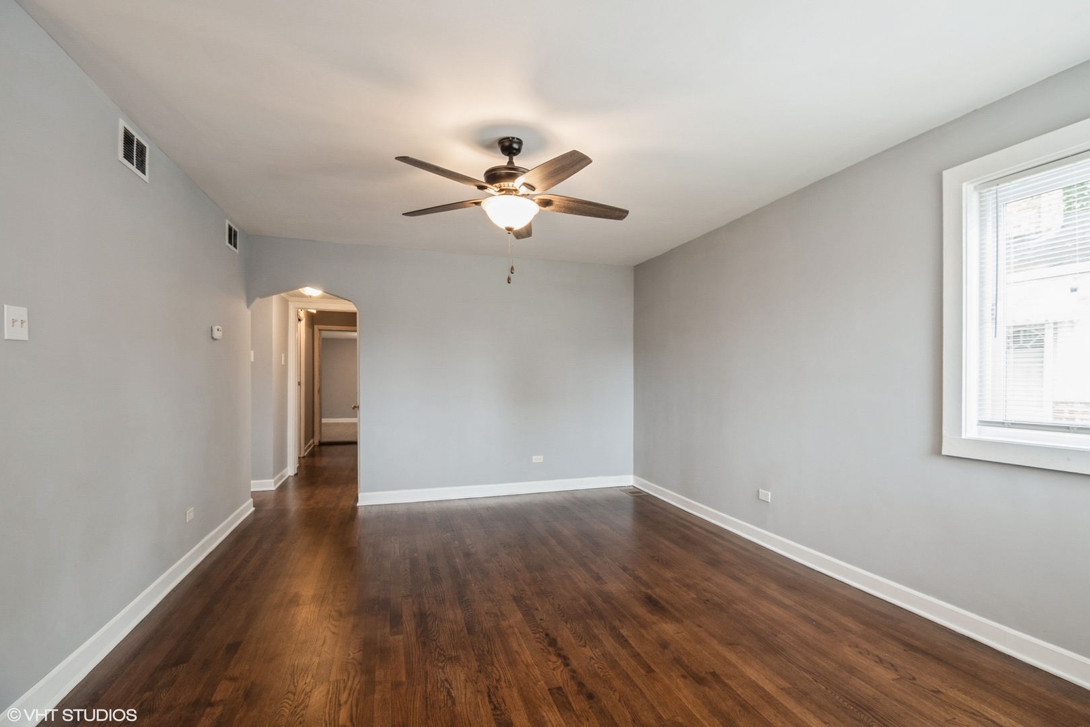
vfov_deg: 77.3
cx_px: 545
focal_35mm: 15
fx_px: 454
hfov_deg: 100.4
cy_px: 364
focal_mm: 10
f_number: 8
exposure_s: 1/3
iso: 100
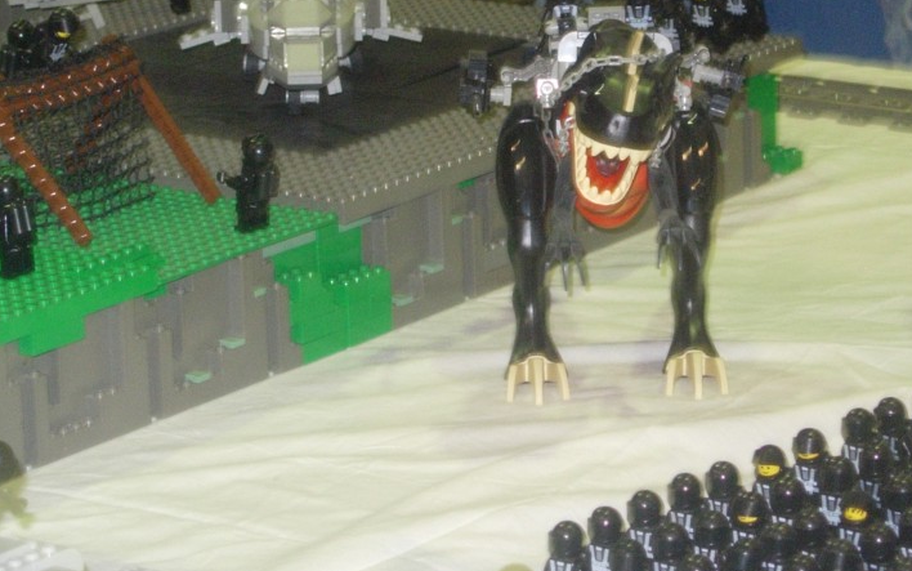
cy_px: 160
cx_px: 689
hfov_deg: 10.3
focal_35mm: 203
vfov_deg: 6.5
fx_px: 5047
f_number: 4.9
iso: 200
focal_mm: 23.4
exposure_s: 1/10.9
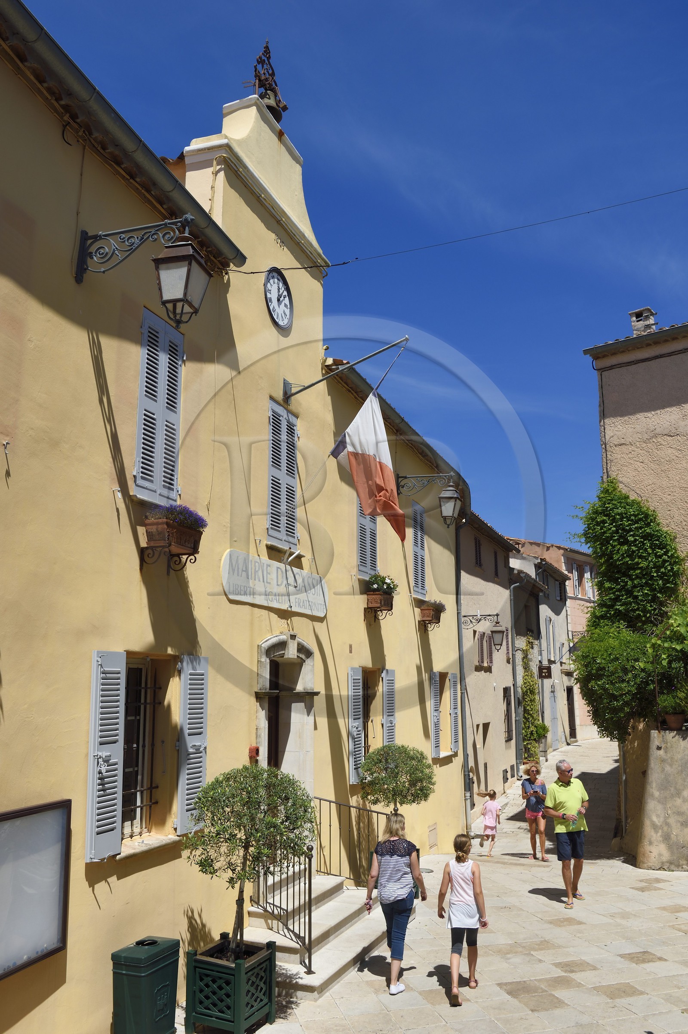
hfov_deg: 46.3
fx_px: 804
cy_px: 517
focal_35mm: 28
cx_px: 344
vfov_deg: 65.5
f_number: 14
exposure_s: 1/250
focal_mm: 28
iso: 200
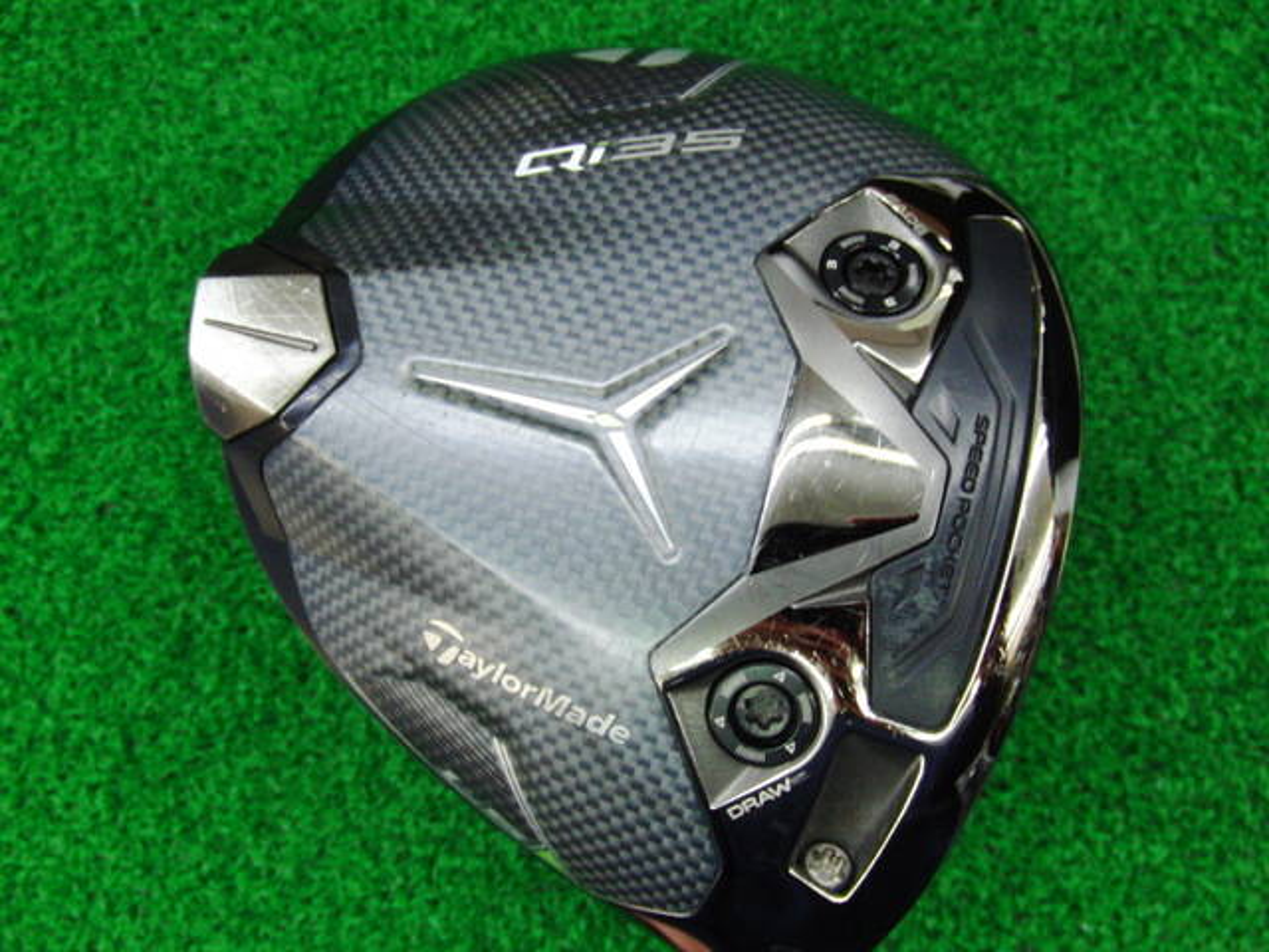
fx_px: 1356
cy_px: 476
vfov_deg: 38.7
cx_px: 634
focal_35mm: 37
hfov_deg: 50.1
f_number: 3.6
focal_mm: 6.42
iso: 400
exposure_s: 1/50
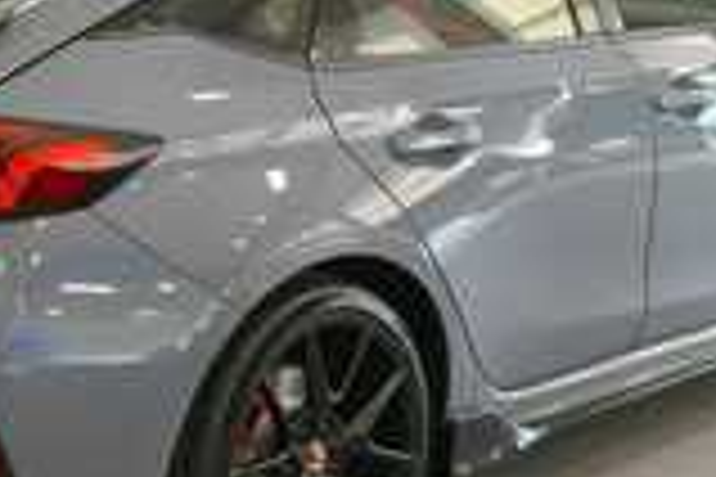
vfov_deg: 16.5
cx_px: 194
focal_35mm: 83
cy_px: 230
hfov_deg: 24.3
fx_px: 1651
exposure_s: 1/250
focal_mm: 22
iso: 400
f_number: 5
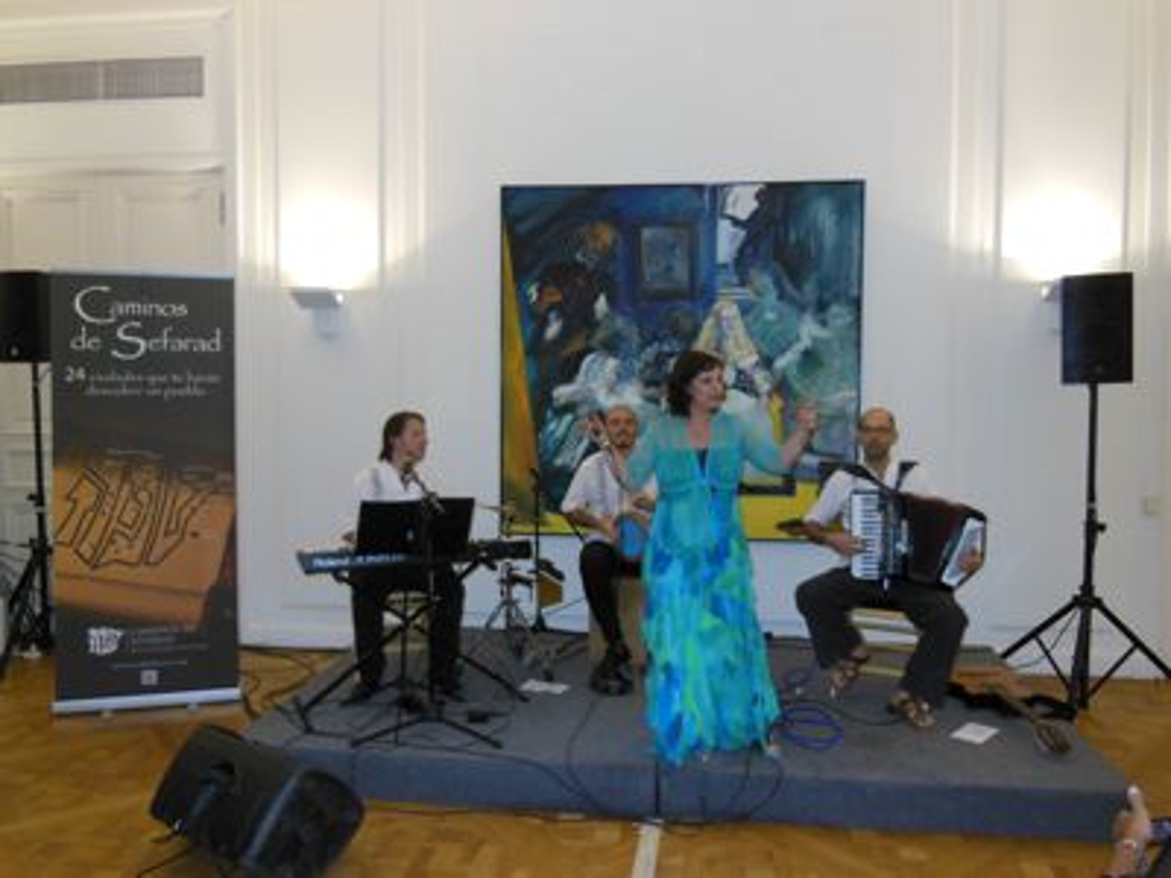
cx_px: 586
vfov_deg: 48.2
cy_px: 439
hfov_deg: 61.7
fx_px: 981
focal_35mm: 29
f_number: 3.7
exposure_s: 1/25
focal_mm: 5.2
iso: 500
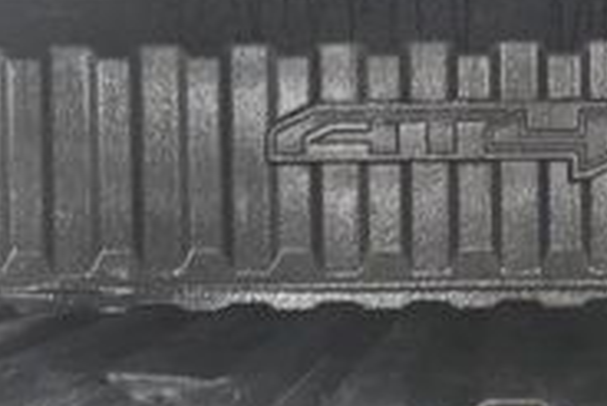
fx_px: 2109
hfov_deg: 16.2
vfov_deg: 11.0
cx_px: 521
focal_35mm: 125
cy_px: 153
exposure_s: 1/4
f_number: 2.8
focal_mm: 24
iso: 1600
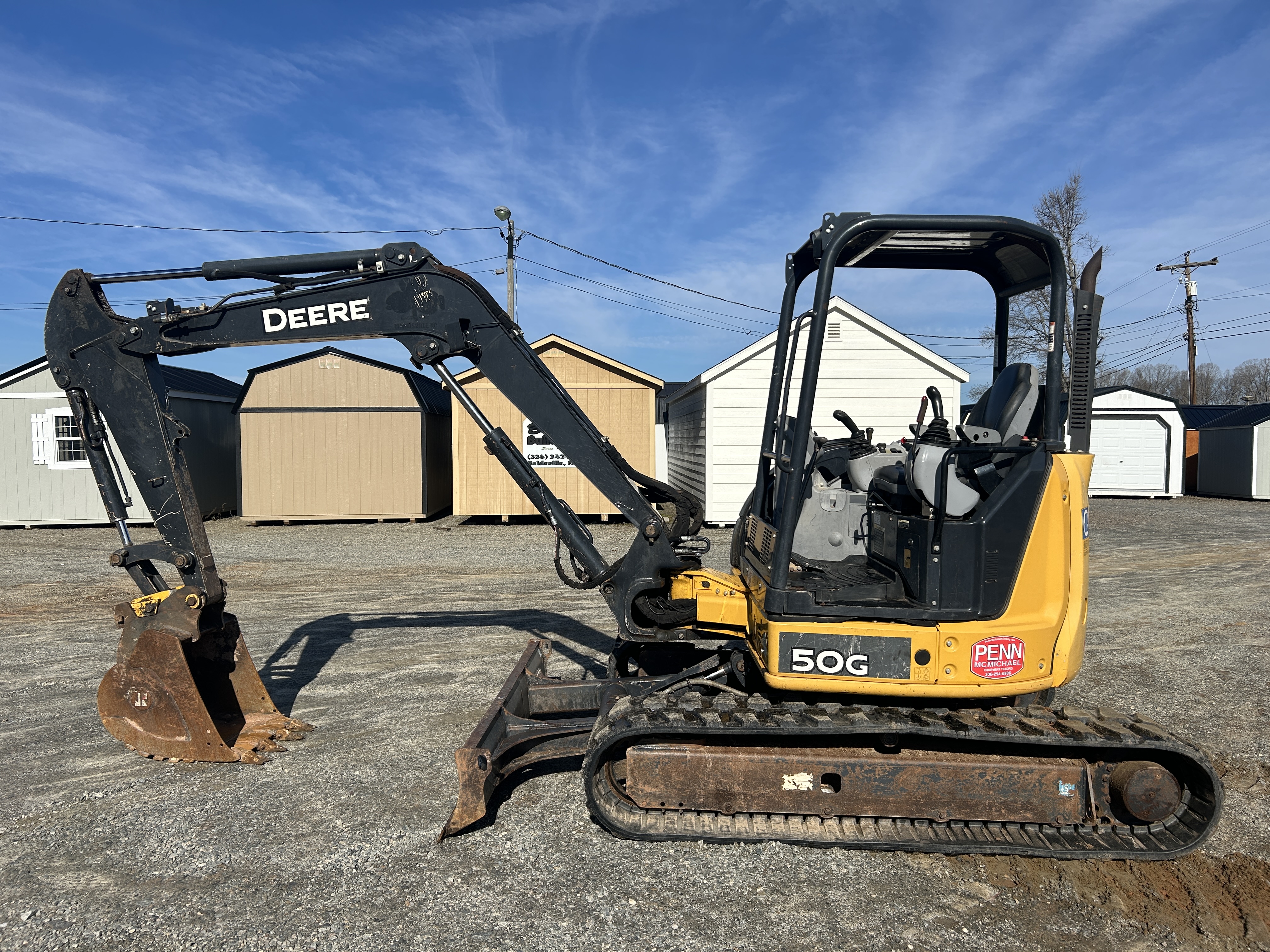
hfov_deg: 67.3
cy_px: 476
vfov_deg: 53.1
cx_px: 635
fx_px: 954
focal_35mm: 26
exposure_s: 1/6211
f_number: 1.5
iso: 50
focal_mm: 5.7
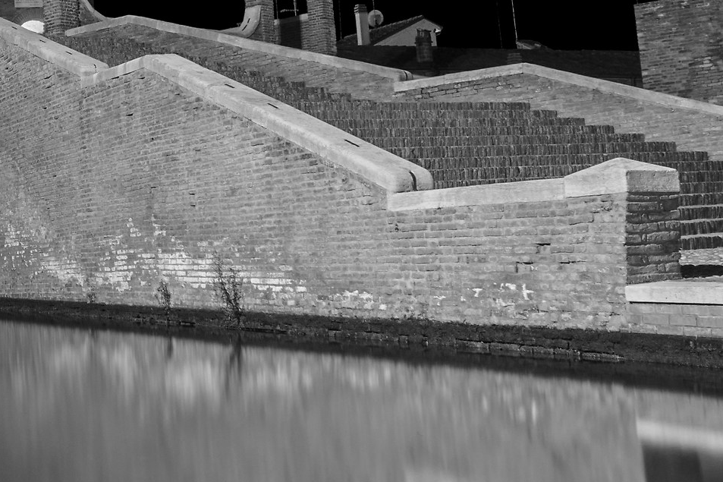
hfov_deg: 27.5
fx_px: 1365
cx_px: -46
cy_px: 65
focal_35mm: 68
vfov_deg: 19.7
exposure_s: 30
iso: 100
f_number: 8
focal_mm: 18
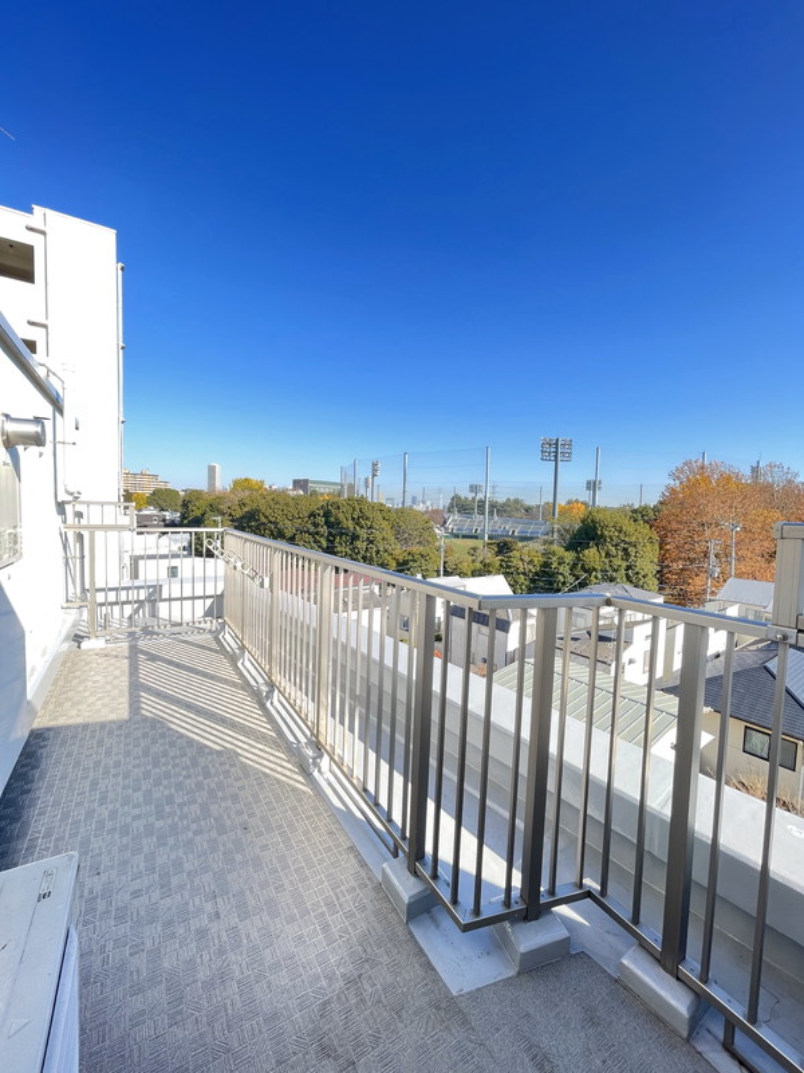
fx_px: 434
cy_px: 536
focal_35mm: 14
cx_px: 402
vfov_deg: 102.1
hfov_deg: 85.7
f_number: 2.4
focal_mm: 1.54
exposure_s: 1/168
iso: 32
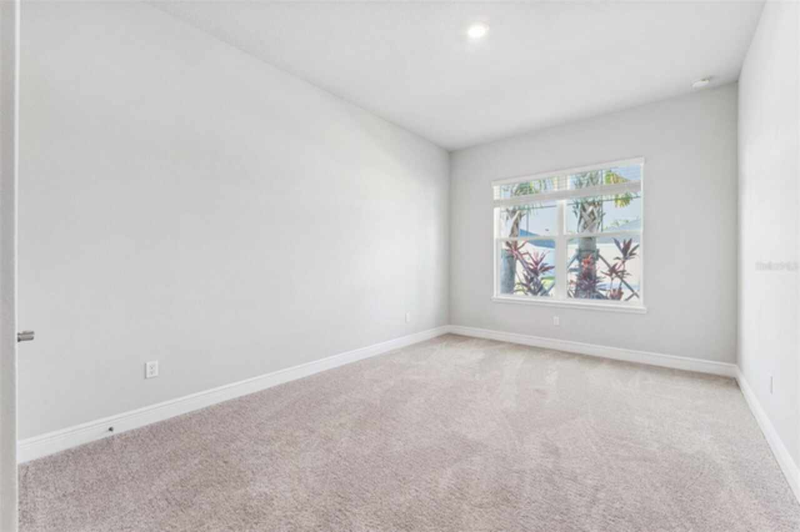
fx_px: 311
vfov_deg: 81.1
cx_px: 400
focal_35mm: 14
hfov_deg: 104.3
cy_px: 266
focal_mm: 14
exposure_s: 1/13
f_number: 8
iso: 400
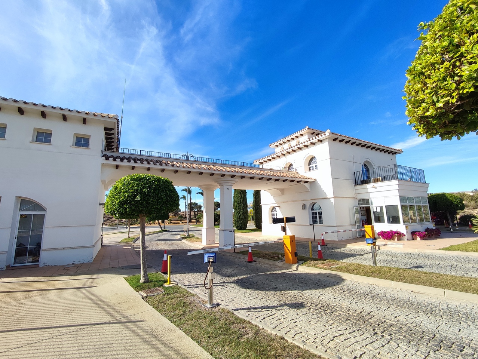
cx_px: 239
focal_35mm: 16
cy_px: 180
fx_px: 221
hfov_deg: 94.5
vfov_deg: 78.2
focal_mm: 1.65
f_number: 2.2
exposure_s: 1/823
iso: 50
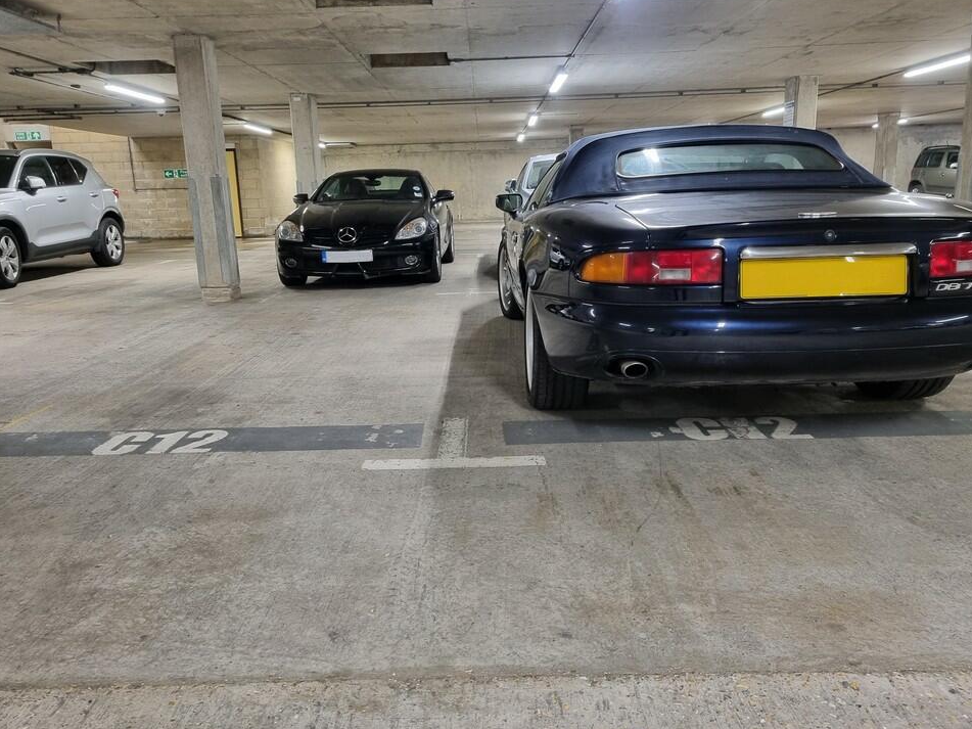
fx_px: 786
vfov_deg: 49.7
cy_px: 362
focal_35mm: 28
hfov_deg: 63.4
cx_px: 455
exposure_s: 1/50
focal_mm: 5.4
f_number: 1.8
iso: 400
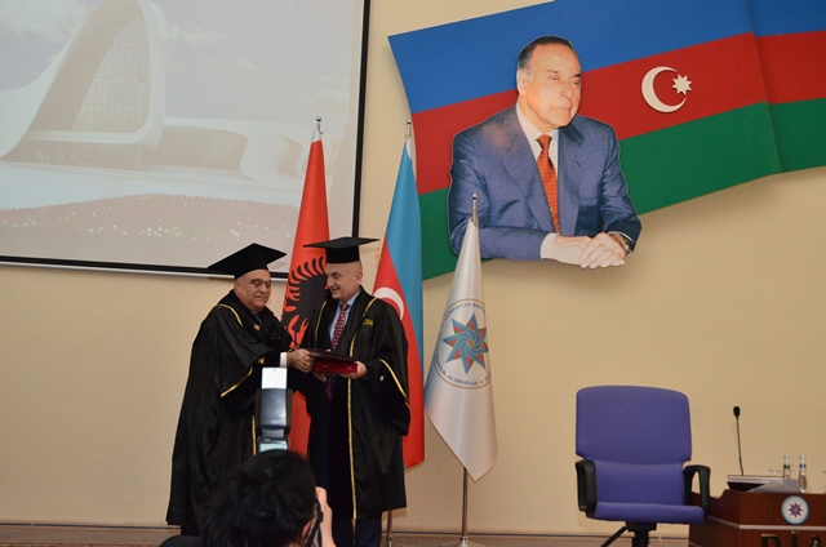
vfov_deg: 28.8
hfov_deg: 42.4
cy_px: 274
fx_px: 1065
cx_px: 413
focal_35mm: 46
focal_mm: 31
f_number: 7.1
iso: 2200
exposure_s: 1/250
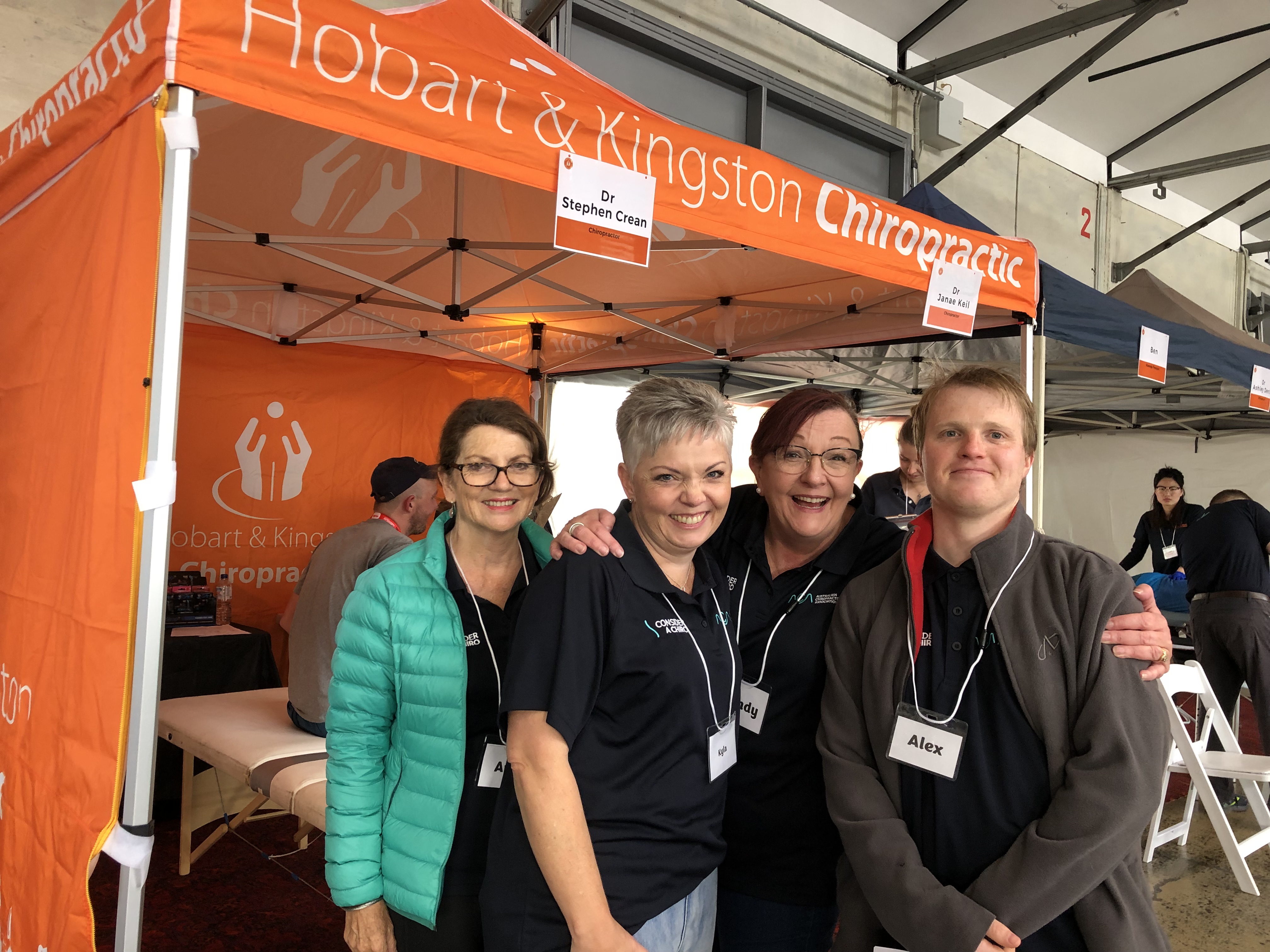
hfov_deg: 63.4
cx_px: 635
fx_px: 1027
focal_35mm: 28
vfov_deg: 49.7
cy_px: 476
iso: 40
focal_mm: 3.99
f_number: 1.8
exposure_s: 1/17
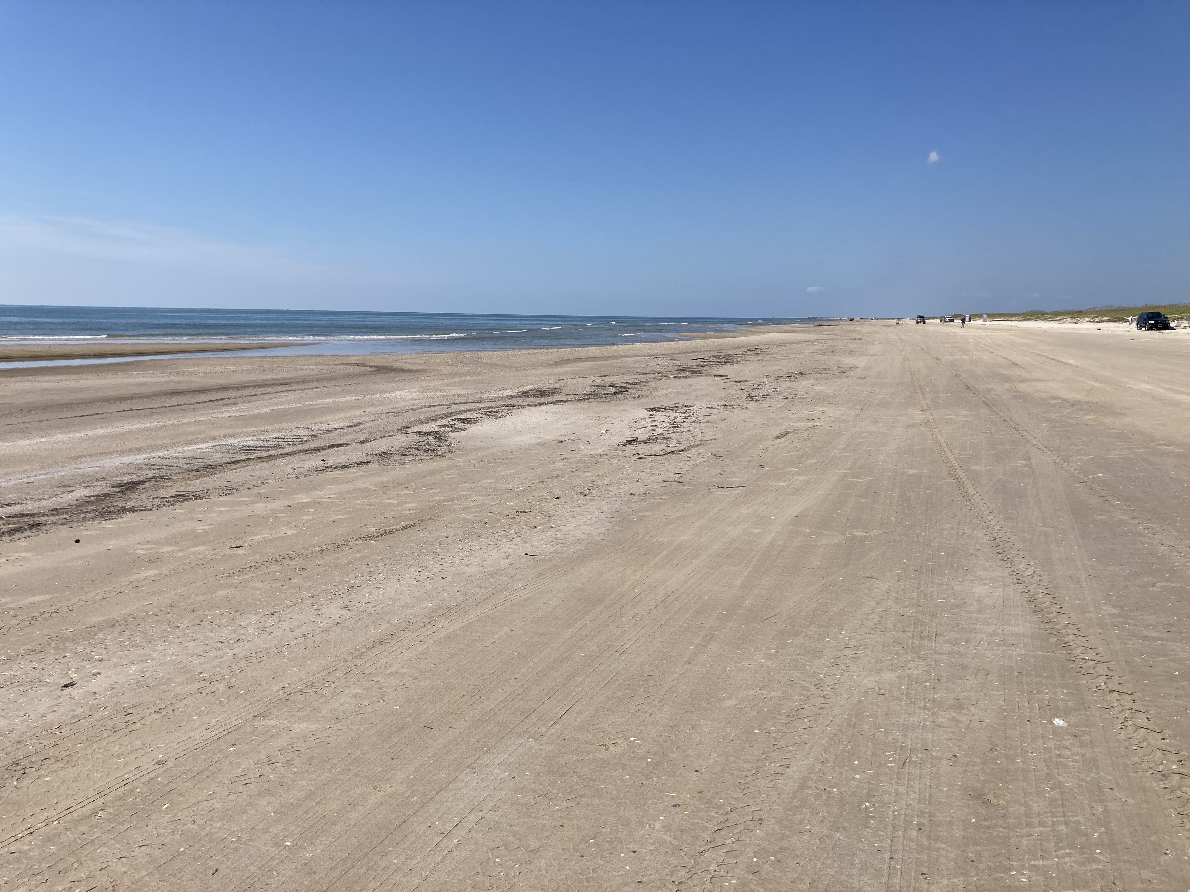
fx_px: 963
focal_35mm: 28
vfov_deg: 49.7
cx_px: 595
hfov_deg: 63.4
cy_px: 446
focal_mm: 3.99
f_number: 1.8
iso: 25
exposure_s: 1/4367
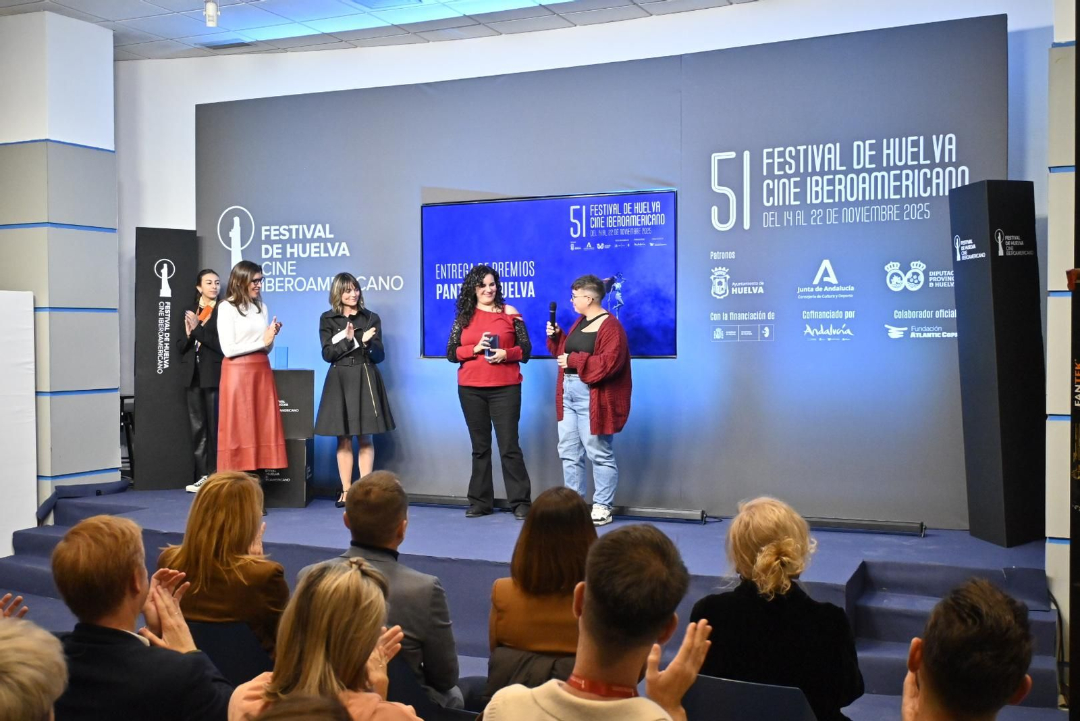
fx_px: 1193
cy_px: 360
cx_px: 540
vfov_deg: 33.6
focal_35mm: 40
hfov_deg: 48.7
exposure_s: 1/200
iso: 2500
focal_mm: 26.5
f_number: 5
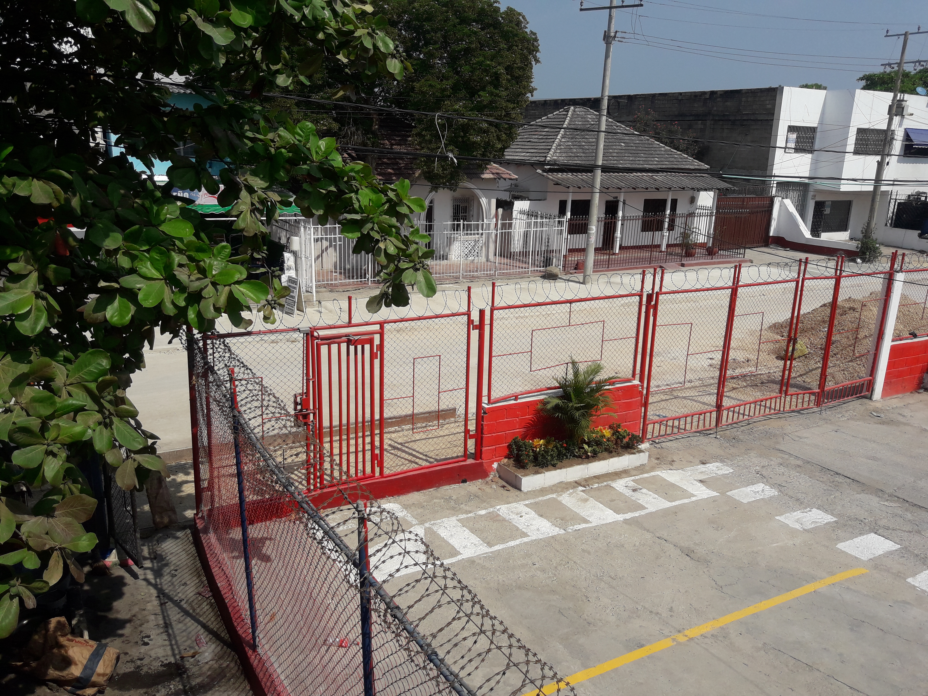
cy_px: 348
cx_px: 464
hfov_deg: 63.4
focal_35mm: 28
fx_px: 751
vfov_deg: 49.7
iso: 40
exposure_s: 1/2924
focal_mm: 3.7
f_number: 1.9
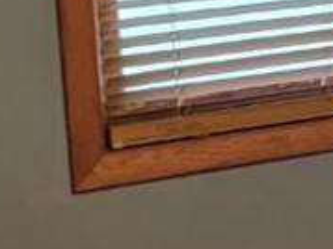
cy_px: 32
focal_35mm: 186
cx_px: 629
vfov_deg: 8.0
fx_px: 1788
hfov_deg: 10.0
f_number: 1.8
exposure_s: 1/40
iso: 250
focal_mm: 5.4
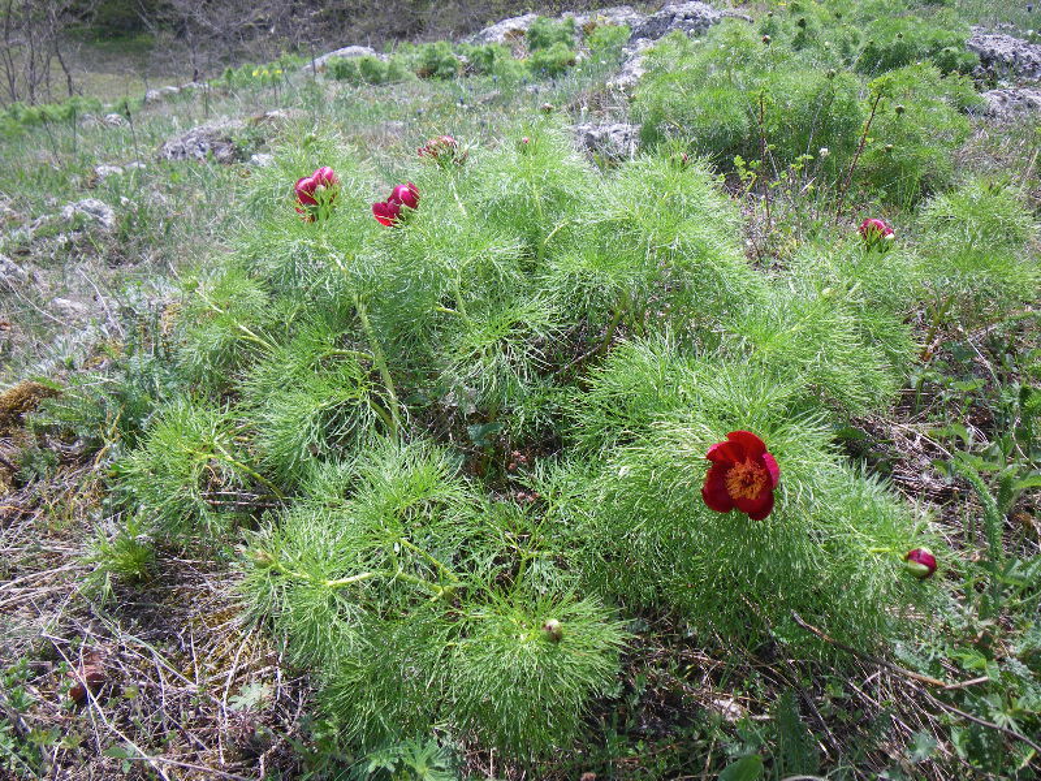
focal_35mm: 28
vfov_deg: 49.7
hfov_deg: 63.4
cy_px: 390
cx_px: 520
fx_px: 842
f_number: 4.2
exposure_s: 1/200
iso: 50
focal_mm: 5
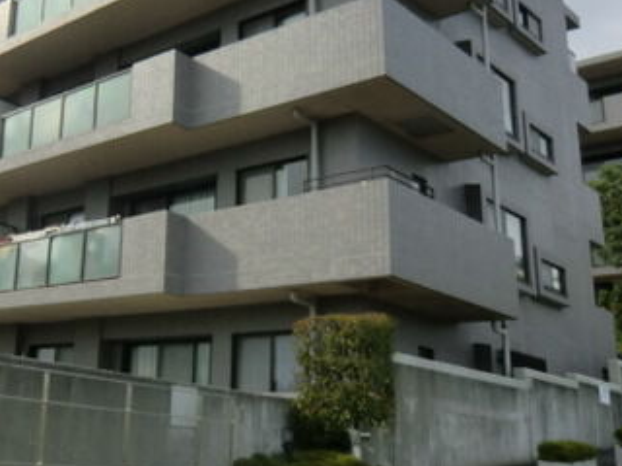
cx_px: 52
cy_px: 167
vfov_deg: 32.0
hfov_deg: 38.9
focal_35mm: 45
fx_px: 809
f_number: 3.2
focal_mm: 4.3
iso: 64
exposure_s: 1/800
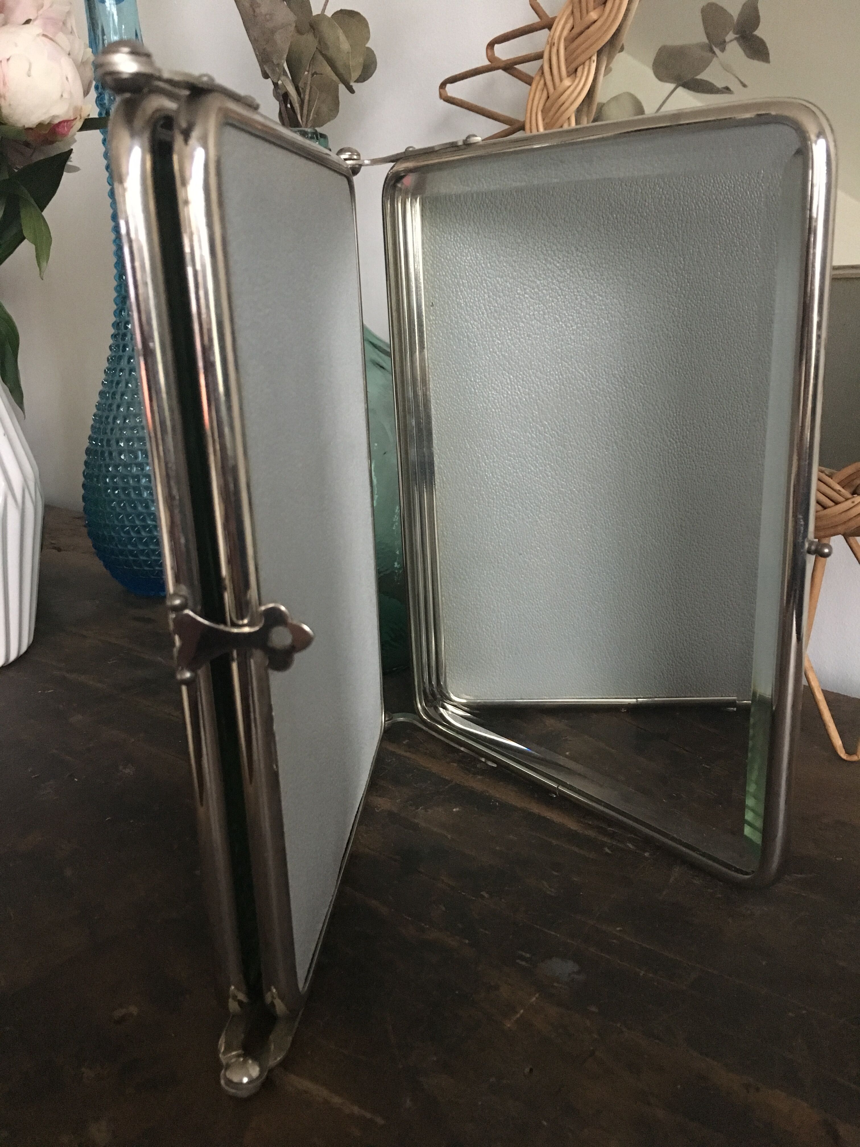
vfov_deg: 61.7
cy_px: 574
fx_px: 961
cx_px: 430
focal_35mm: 29
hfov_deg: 48.2
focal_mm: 4.15
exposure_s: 1/17
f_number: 2.2
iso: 400
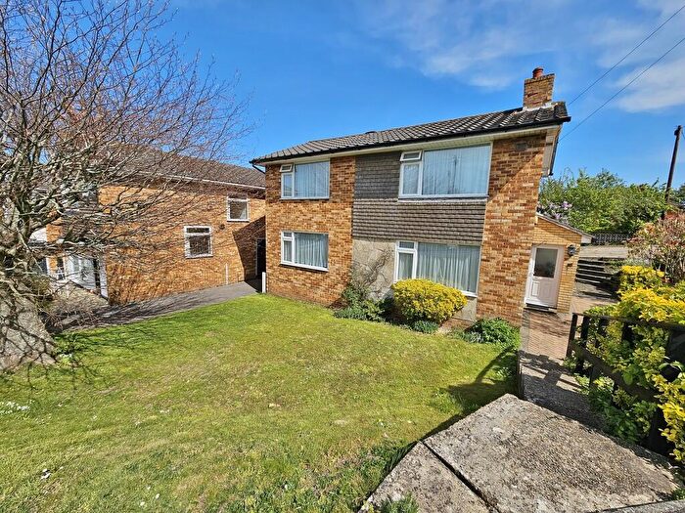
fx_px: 257
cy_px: 256
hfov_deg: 106.2
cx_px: 342
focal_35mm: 13
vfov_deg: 89.9
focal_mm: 2.2
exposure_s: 1/2664
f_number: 2.2
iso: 50
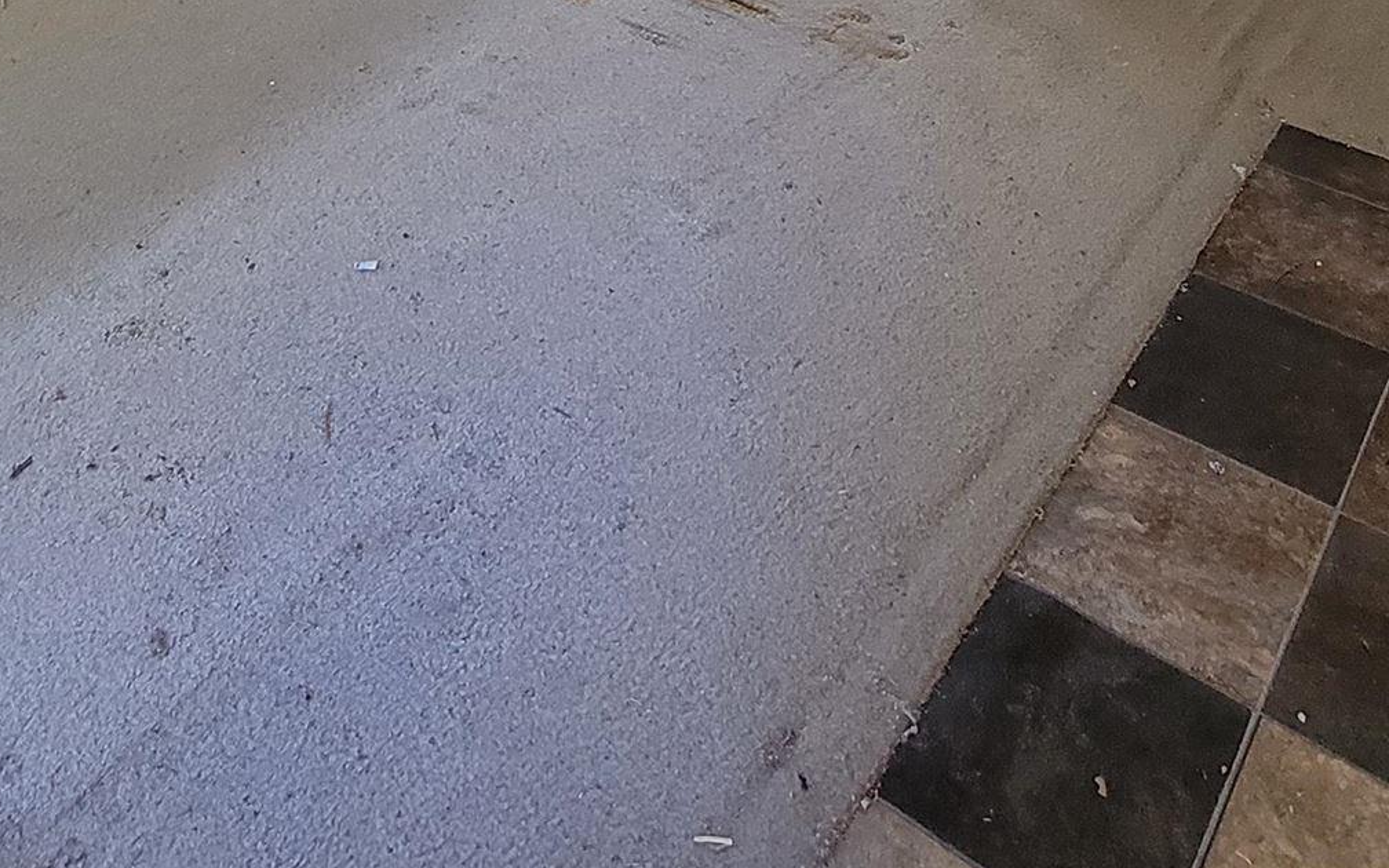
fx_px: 1590
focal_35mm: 42
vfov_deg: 21.3
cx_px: 595
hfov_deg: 47.1
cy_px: -664
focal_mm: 2.2
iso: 200
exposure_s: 1/60
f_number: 2.2
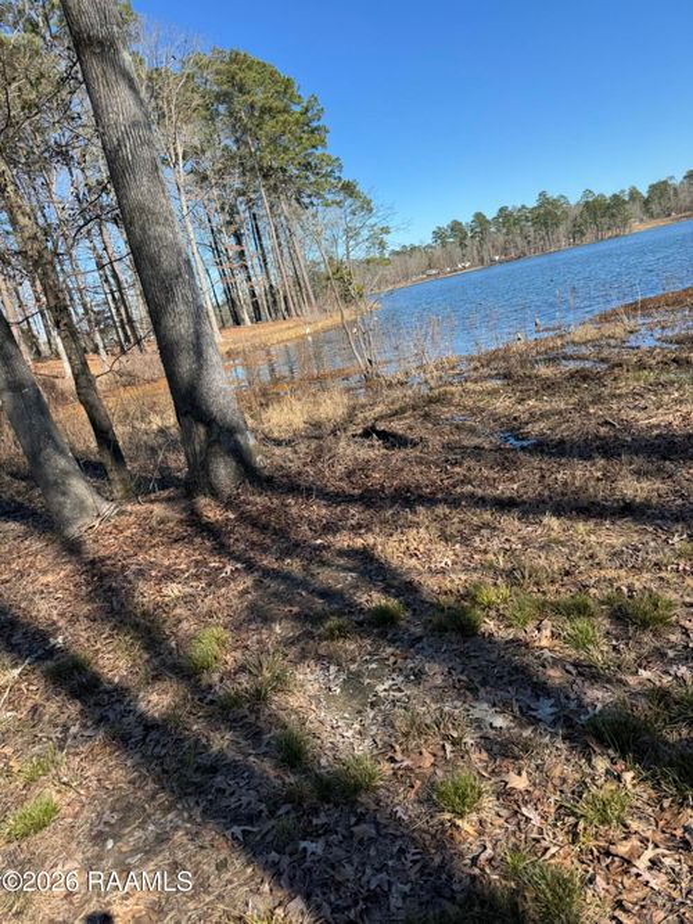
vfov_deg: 71.6
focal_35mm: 24
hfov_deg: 56.8
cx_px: 346
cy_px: 462
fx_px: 641
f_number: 1.78
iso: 80
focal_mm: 6.76
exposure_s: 1/2252
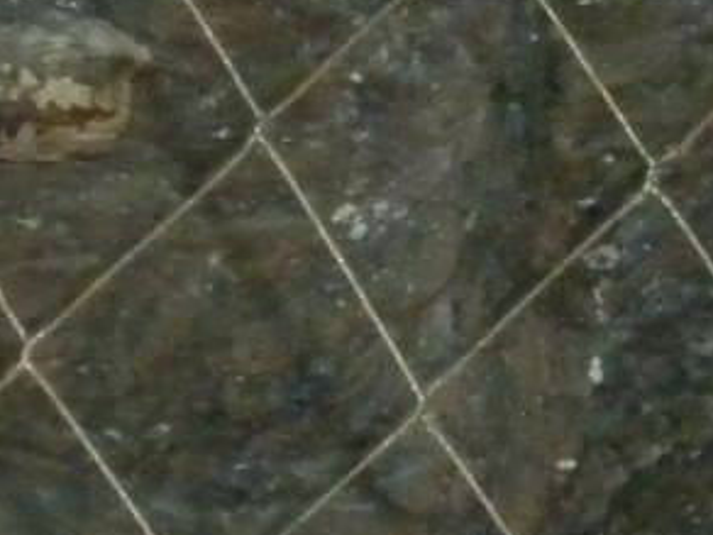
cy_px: 923
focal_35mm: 652
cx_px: 1775
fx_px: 13430
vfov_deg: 2.3
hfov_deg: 3.0
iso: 800
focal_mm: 21
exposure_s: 1/30
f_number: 5.1
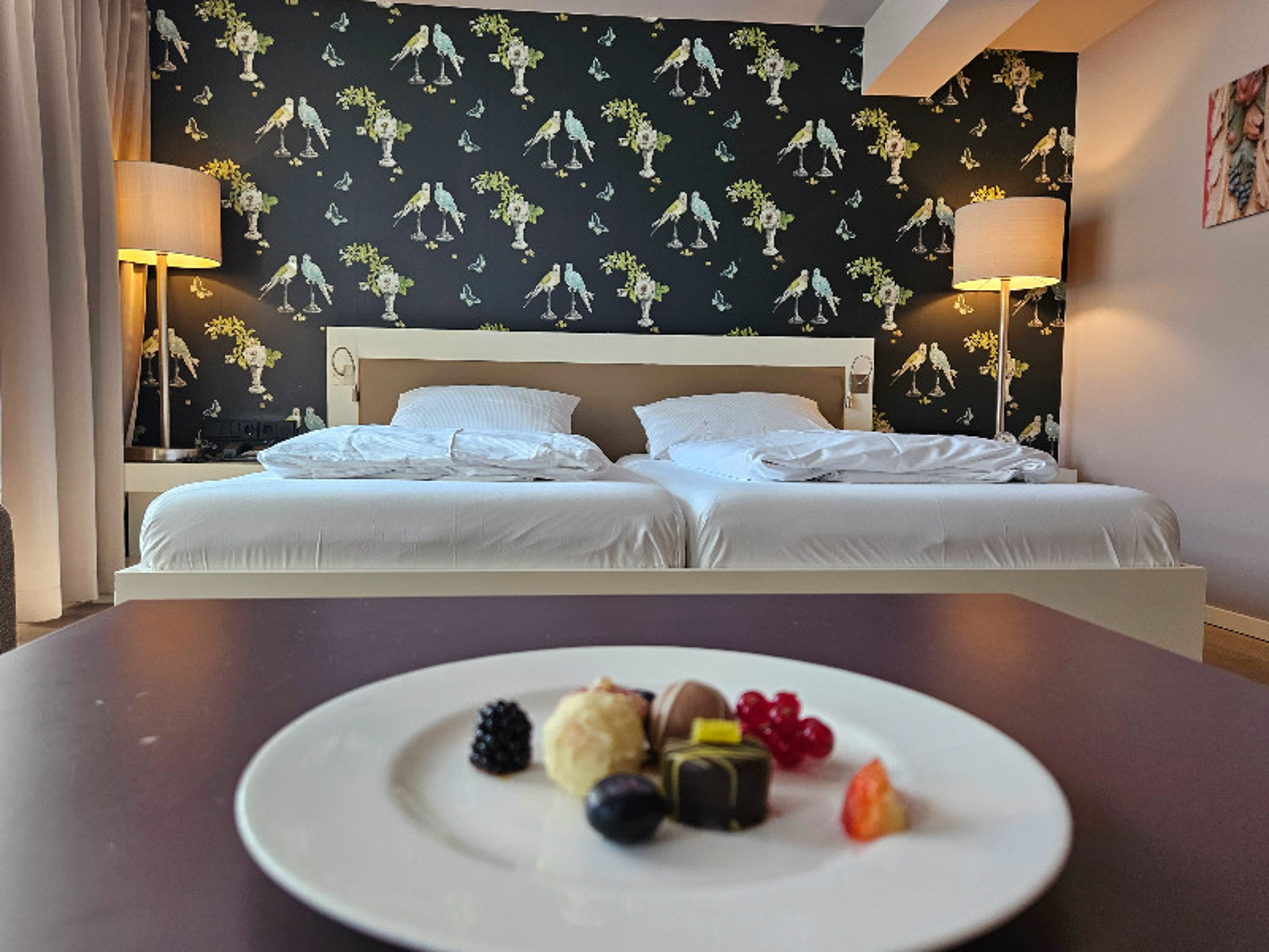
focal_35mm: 23
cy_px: 476
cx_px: 634
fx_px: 843
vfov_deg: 58.9
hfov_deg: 73.9
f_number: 1.8
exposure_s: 1/100
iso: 160
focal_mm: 5.4
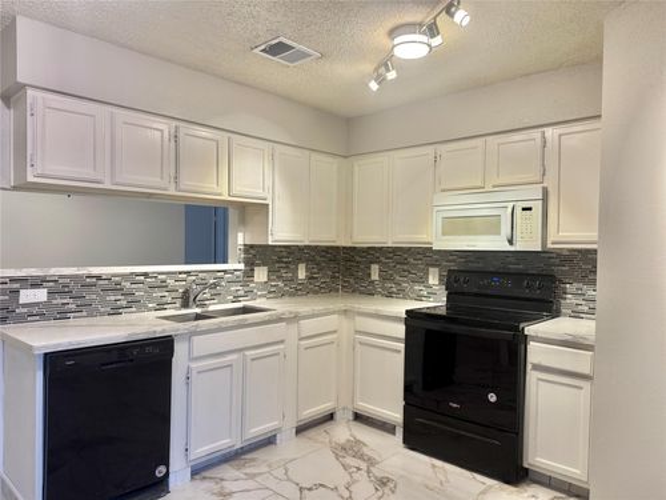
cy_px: 250
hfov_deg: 71.6
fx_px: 462
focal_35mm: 24
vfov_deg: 56.8
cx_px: 333
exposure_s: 1/120
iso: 160
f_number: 1.78
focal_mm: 6.76
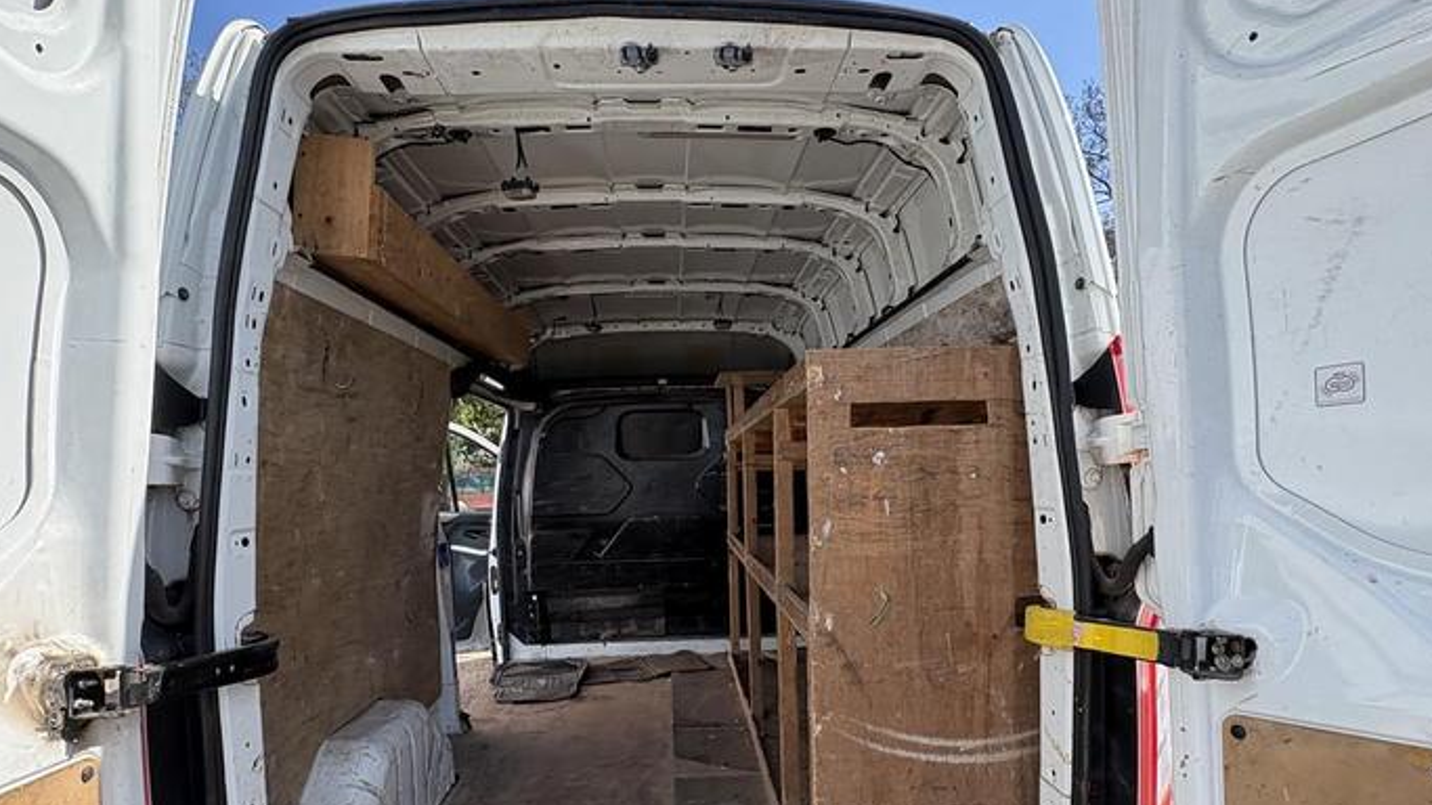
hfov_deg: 86.6
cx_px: 704
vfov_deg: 54.5
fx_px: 759
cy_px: 549
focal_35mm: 20
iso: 64
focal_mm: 2.22
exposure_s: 1/620
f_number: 2.2
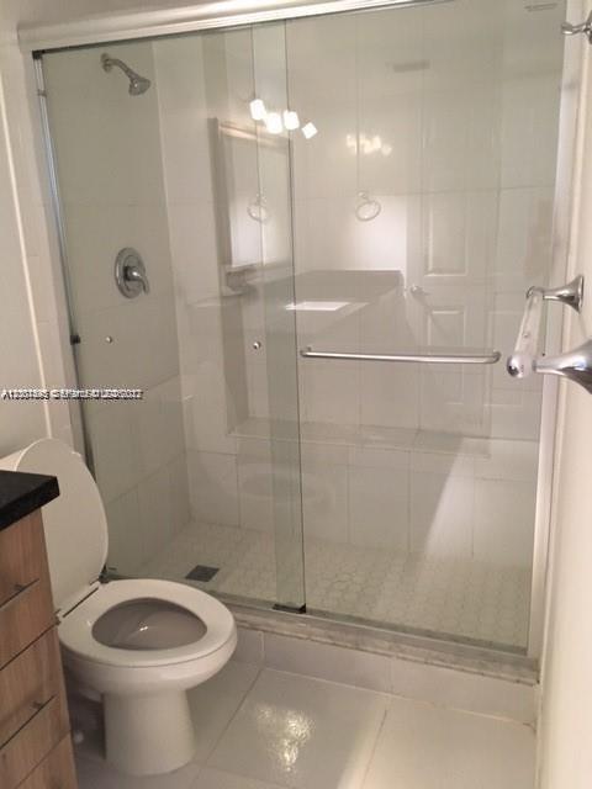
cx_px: 296
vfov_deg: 61.7
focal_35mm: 29
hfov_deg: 48.2
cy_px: 394
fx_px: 661
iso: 125
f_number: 2.2
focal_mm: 4.15
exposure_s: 1/30
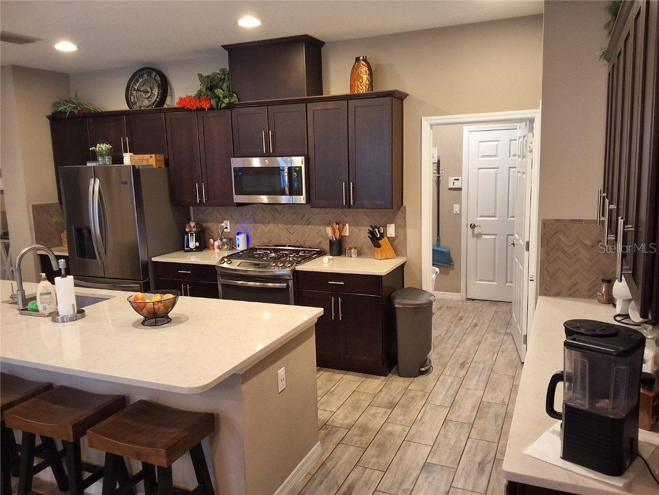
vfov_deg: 49.7
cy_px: 248
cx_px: 330
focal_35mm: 28
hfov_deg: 63.4
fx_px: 533
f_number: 1.9
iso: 250
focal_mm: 2.91
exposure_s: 1/24
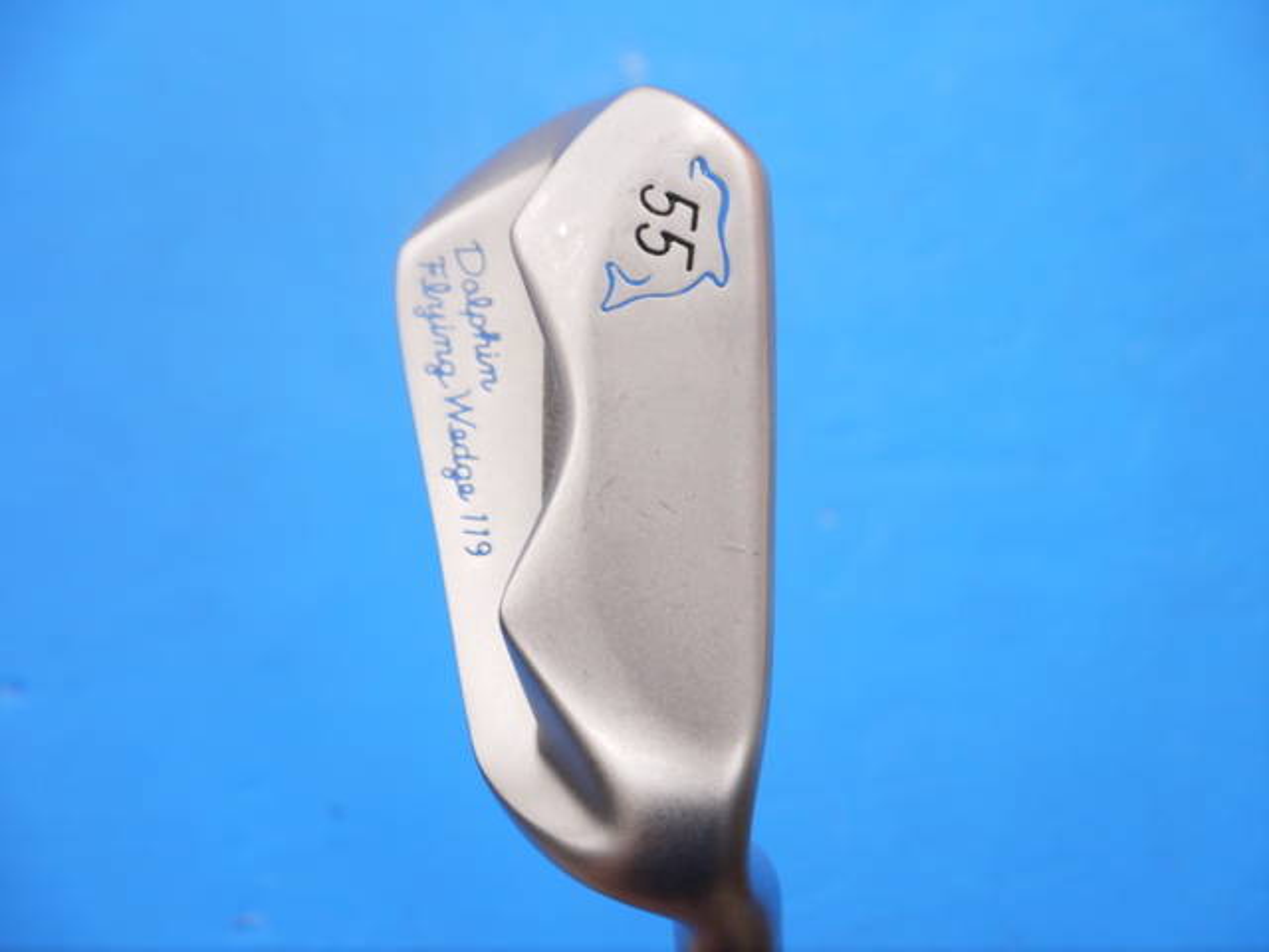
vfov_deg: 17.6
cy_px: 476
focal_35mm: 84
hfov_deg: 23.3
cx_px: 634
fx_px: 3079
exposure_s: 1/80
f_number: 5.6
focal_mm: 42
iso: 640
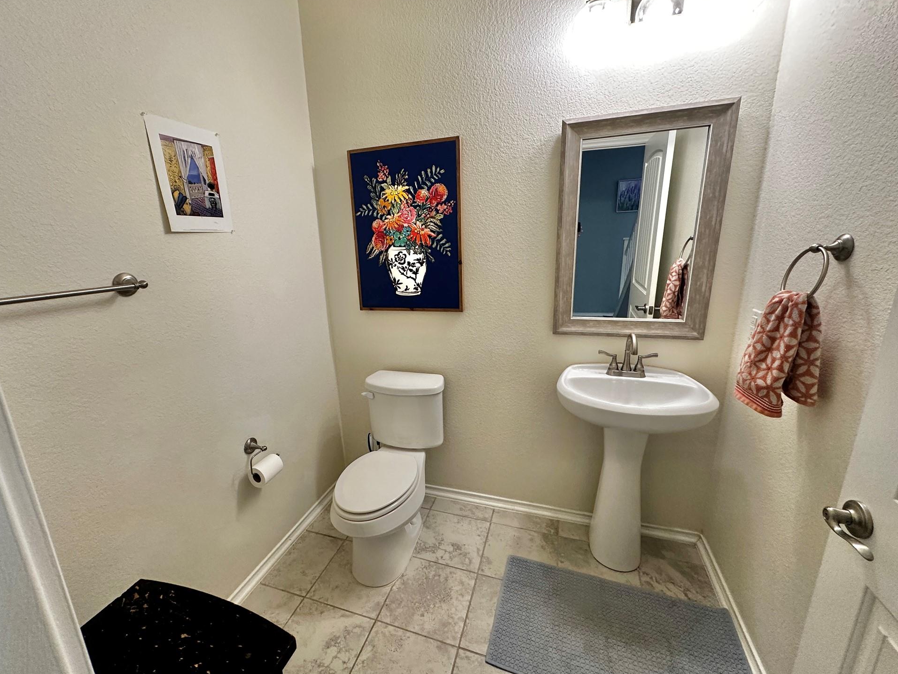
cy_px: 339
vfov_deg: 81.8
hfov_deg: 98.1
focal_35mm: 15
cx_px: 424
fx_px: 389
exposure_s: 1/60
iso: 200
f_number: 2.2
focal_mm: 2.22
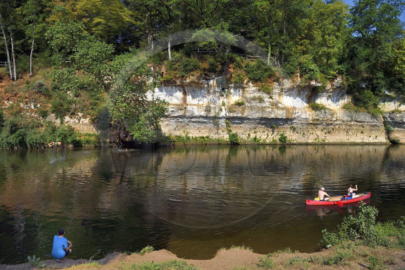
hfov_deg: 73.8
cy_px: 135
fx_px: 270
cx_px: 202
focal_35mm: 24
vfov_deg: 53.1
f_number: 11
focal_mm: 24
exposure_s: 1/250
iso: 200
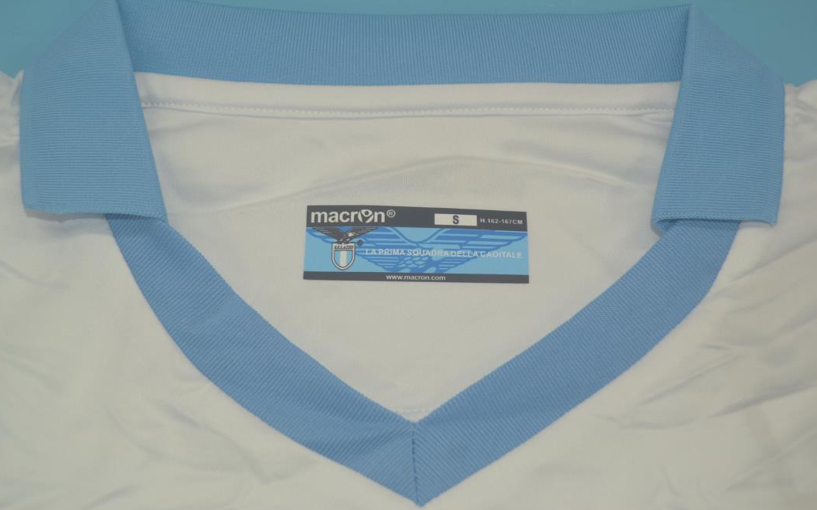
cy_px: 237
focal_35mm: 50
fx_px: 1113
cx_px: 400
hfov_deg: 40.3
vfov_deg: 25.8
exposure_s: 1/125
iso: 200
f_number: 4.8
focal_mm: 32
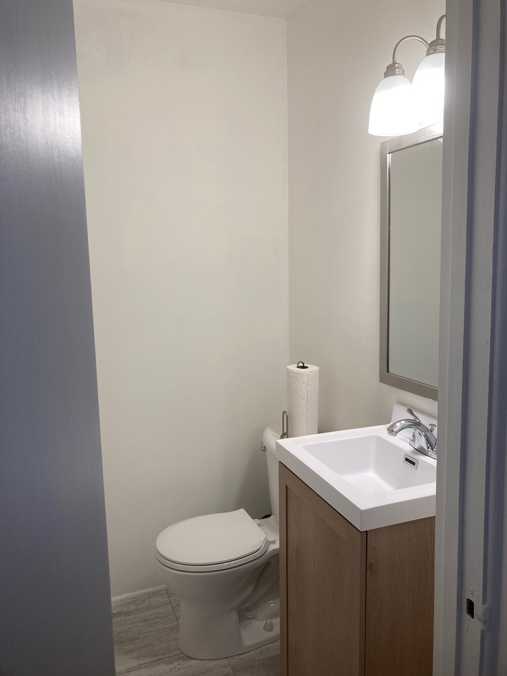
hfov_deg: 49.7
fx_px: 547
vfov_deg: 63.4
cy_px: 338
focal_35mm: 28
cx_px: 254
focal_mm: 3.99
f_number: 1.8
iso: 50
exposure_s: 1/120
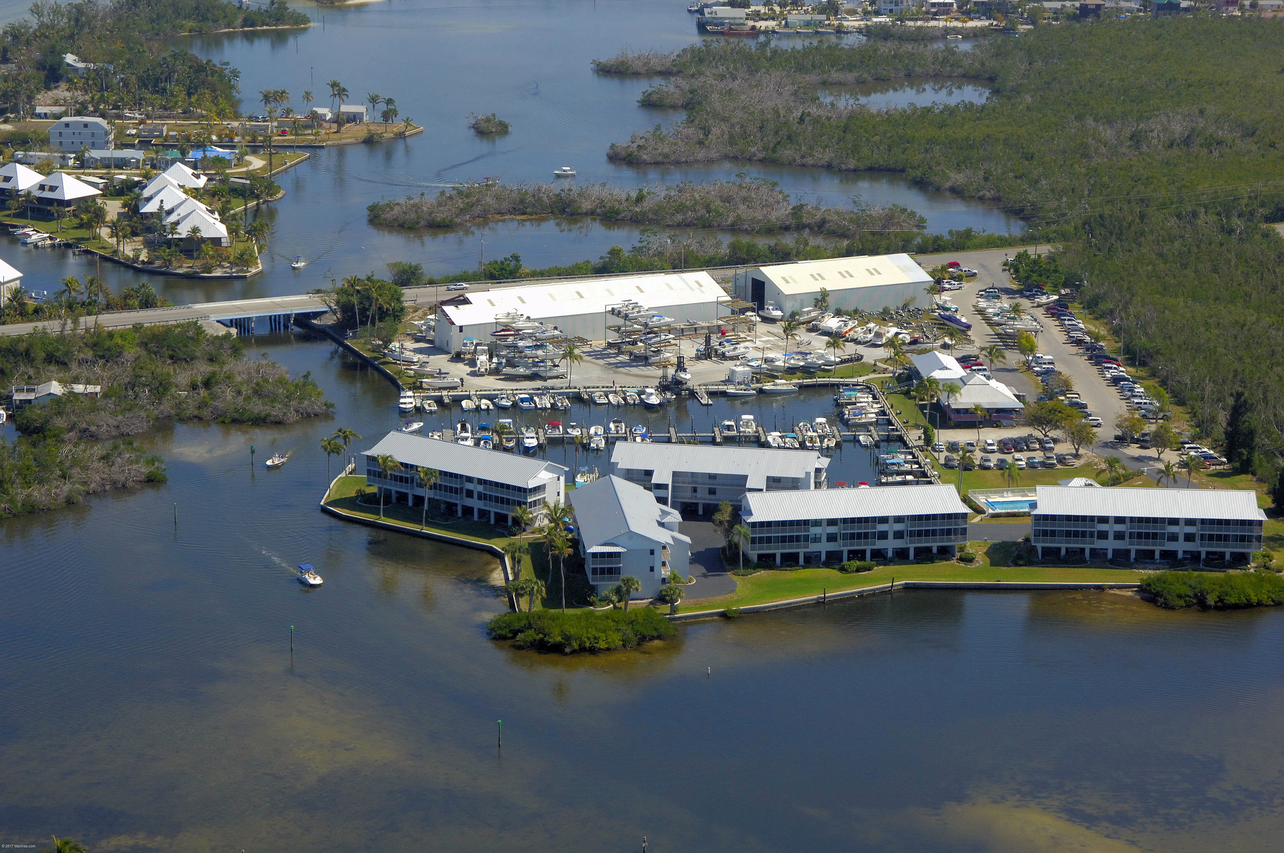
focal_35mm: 87
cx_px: 642
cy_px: 426
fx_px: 3099
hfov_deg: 23.4
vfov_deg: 15.7
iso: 400
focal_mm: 58
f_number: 8.5
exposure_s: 1/1000
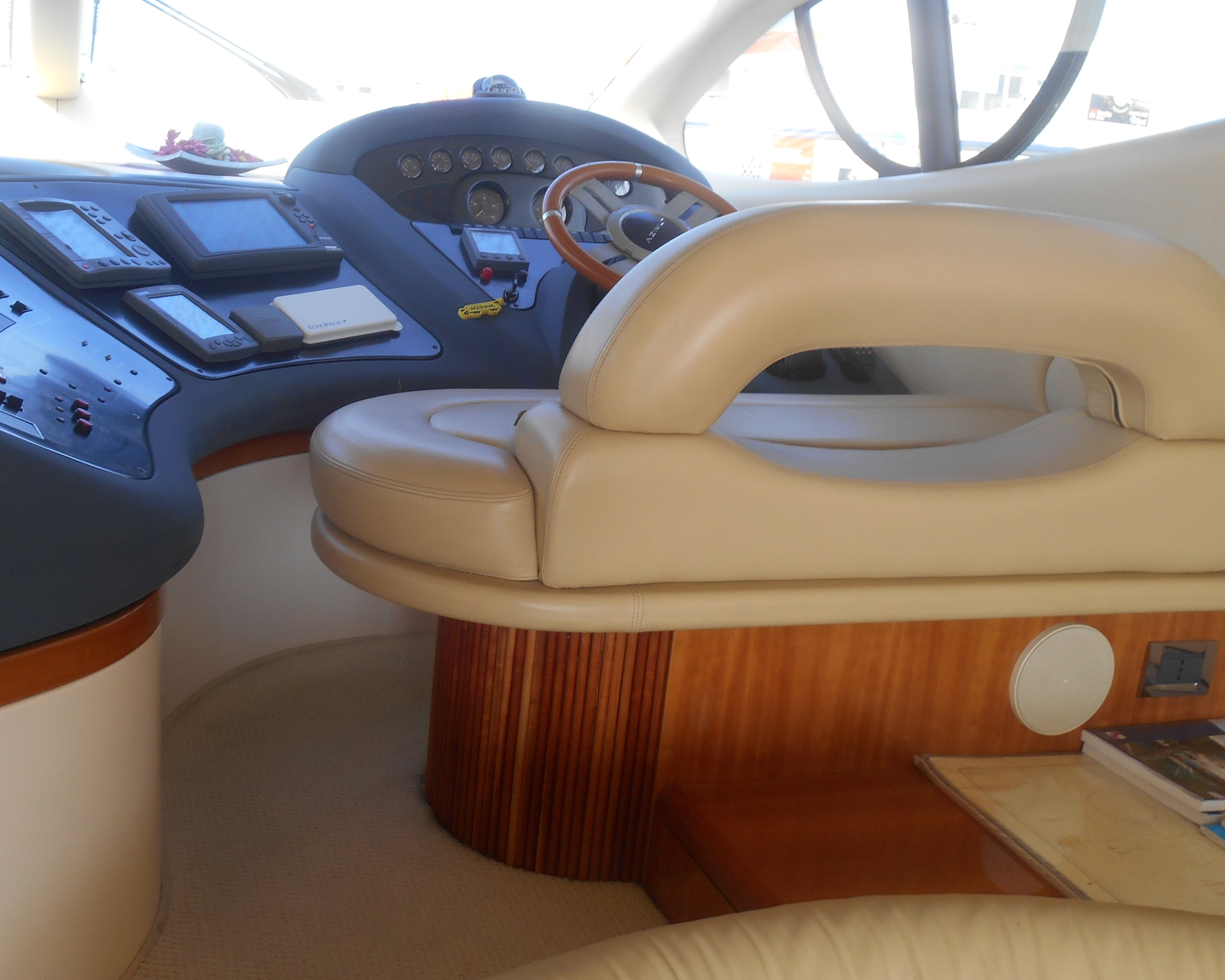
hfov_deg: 51.2
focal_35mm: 35
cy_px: 430
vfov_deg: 42.2
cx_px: 492
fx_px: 1269
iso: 80
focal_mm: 4.7
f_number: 3.4
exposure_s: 1/40
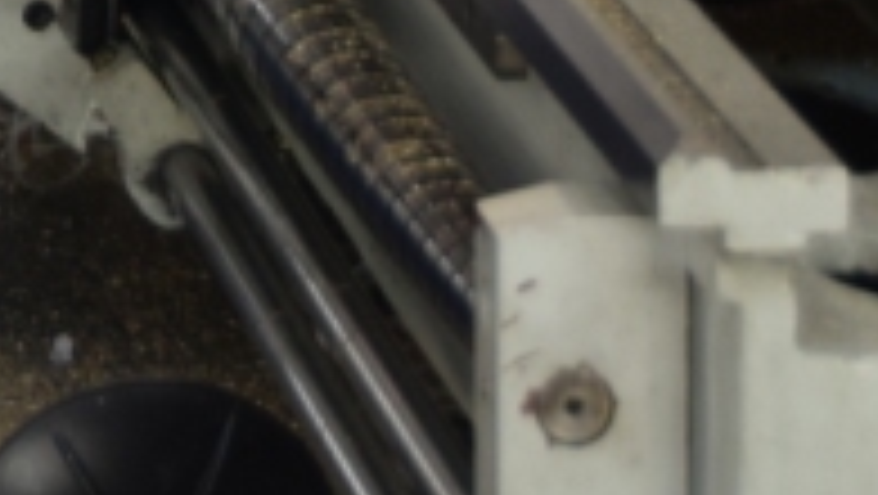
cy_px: -884
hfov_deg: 5.9
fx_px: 8457
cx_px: -374
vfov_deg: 3.3
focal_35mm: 363
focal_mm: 44
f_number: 4.5
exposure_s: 1/60
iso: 500
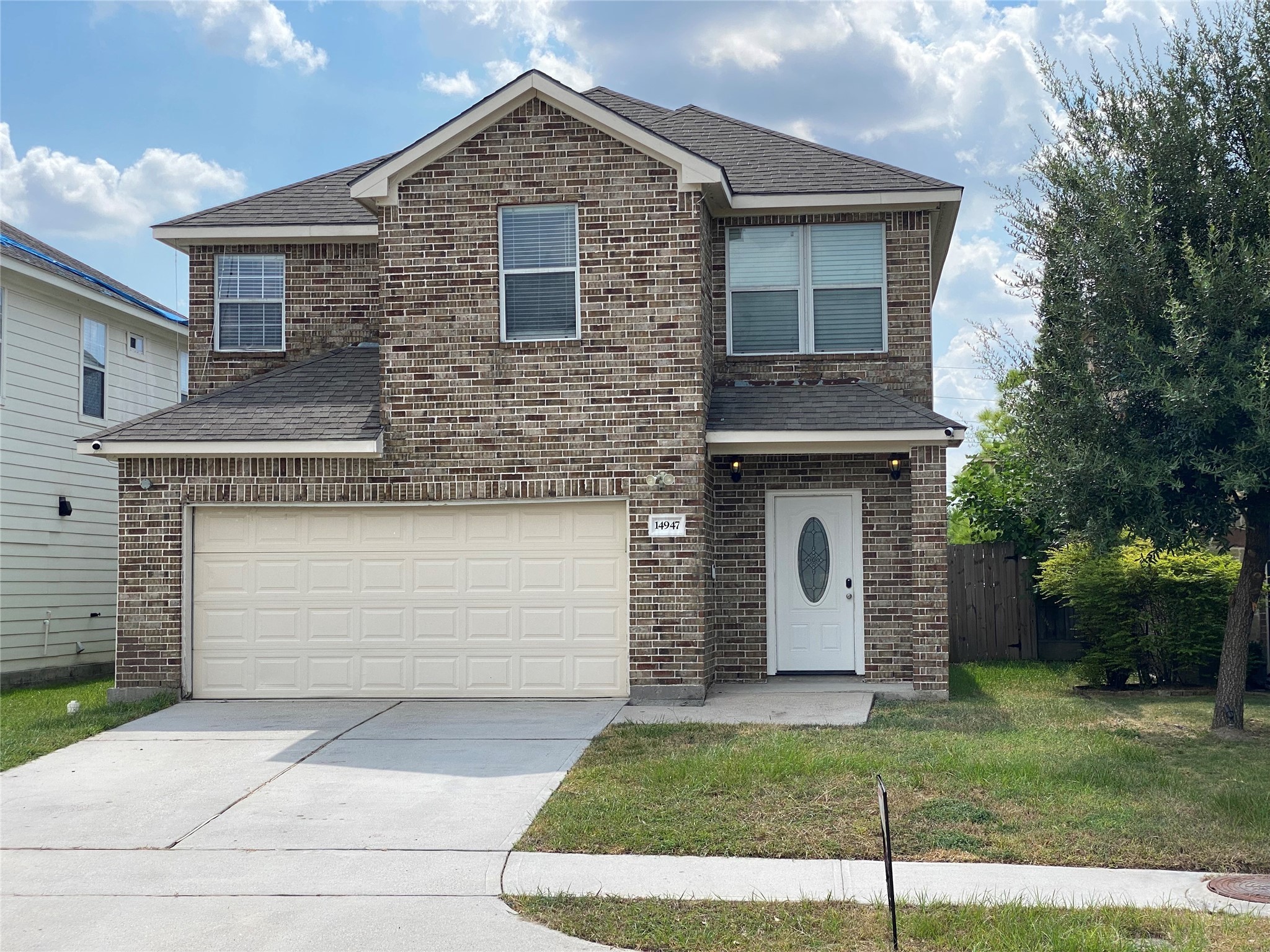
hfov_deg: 36.8
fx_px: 1908
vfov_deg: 28.0
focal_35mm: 52
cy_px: 476
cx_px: 635
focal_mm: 6
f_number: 2
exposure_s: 1/856
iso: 20
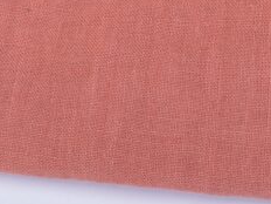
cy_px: 70
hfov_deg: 16.6
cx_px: 210
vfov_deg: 12.5
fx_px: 924
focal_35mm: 118
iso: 100
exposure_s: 1/125
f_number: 11
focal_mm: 38
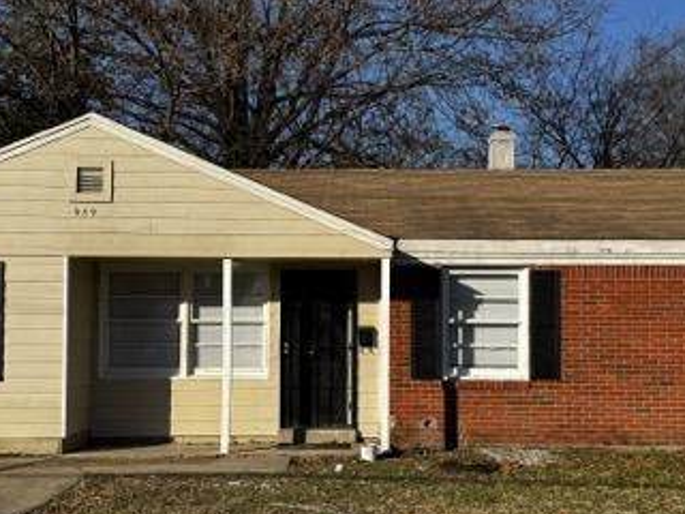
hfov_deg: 39.7
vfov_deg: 30.2
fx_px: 950
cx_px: 353
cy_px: 304
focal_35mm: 48
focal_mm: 6.76
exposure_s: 1/5814
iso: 80
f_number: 1.78
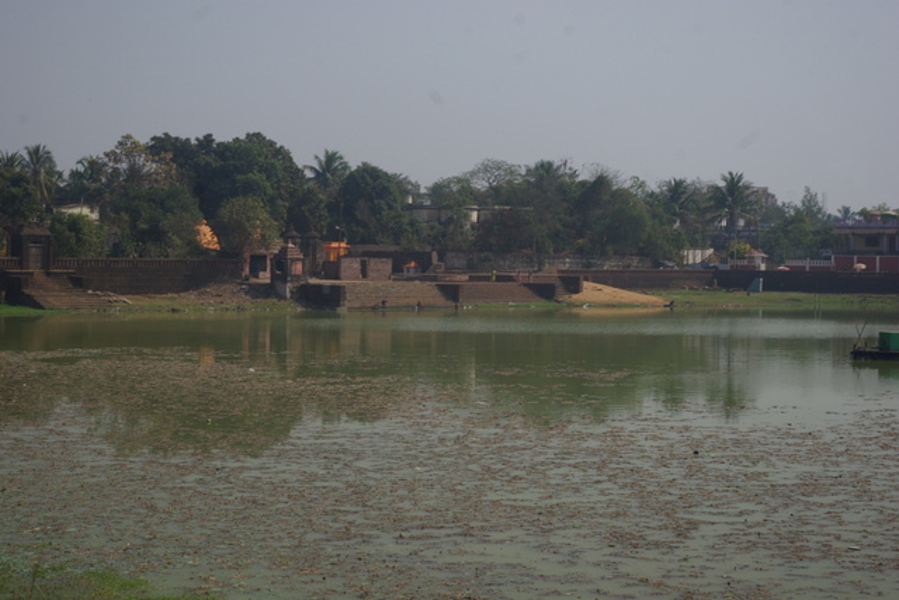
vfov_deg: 16.6
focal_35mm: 82
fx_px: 2061
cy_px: 300
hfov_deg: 24.6
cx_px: 450
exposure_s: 1/125
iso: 100
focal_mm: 55
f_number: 8
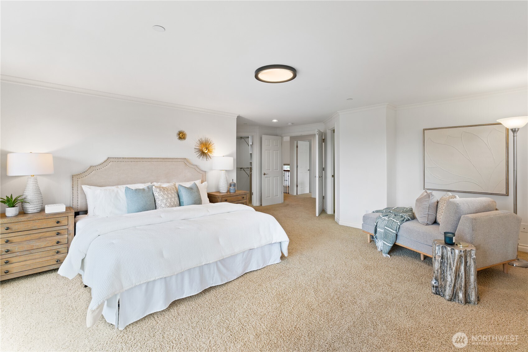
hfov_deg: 96.7
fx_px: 235
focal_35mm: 16
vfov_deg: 73.7
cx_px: 264
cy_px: 176
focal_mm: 16
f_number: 9
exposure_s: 1/6
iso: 160
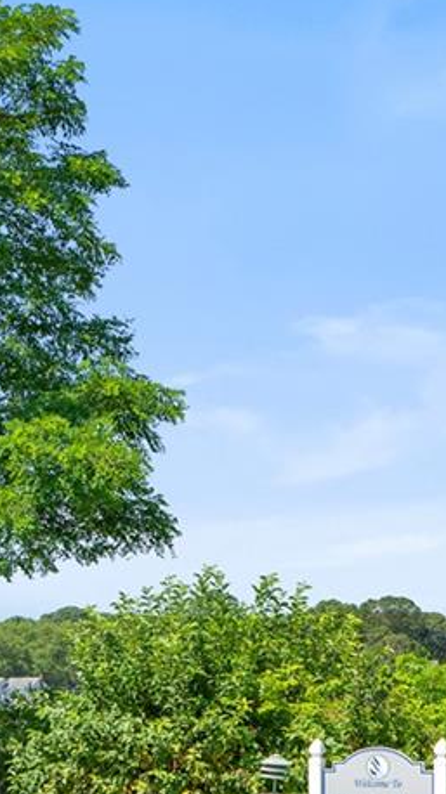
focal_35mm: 75
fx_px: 1580
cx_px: 354
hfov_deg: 16.0
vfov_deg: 27.1
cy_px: 743
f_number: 5.6
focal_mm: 16
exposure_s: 1/200
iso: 64
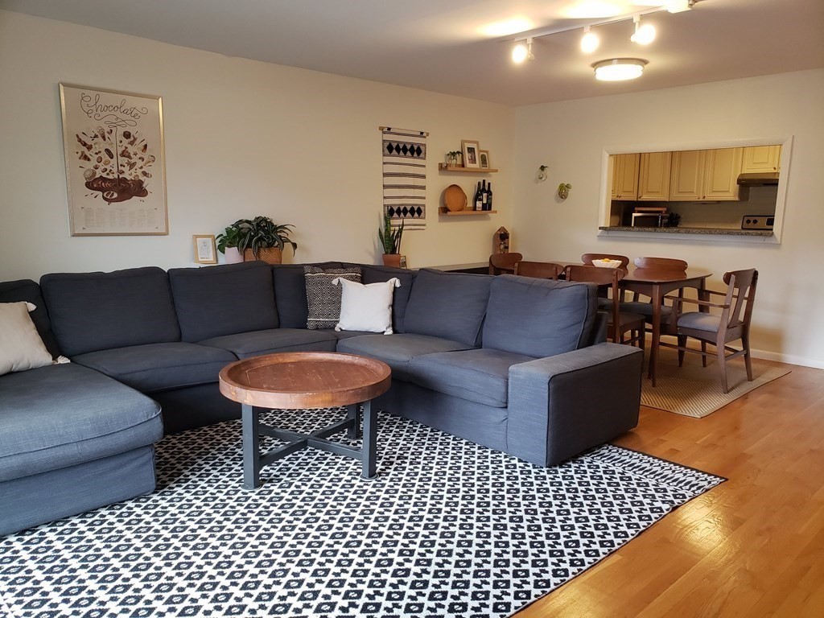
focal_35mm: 26
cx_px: 412
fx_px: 619
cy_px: 309
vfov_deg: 53.1
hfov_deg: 67.3
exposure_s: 1/60
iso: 320
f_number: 2.4
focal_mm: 4.3
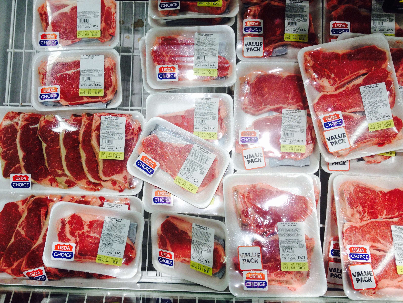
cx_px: 202
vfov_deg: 40.7
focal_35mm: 35
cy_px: 152
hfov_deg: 52.6
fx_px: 407
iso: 50
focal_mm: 4.28
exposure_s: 1/40
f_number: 2.4
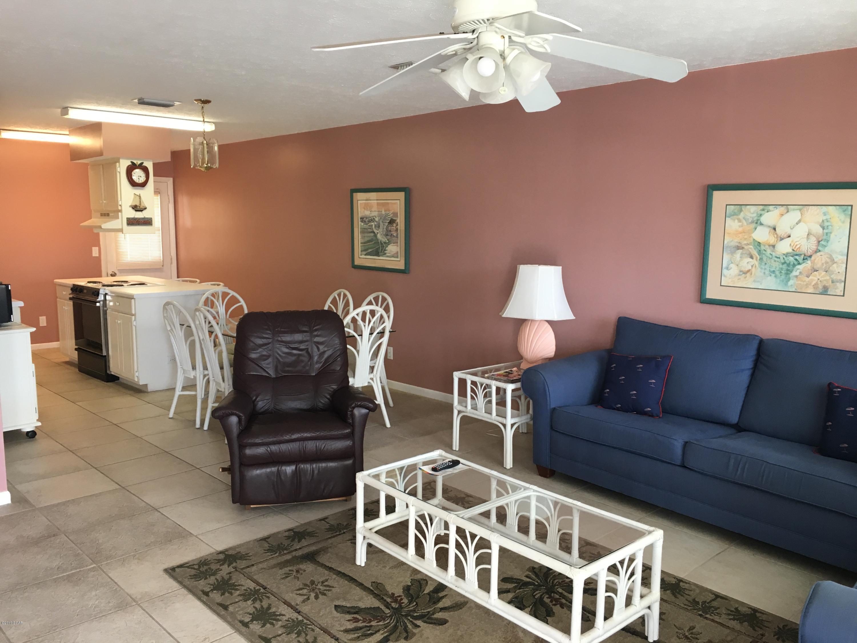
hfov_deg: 61.7
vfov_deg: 48.2
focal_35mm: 29
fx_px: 718
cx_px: 428
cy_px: 322
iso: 64
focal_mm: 4.15
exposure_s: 1/30
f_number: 2.2
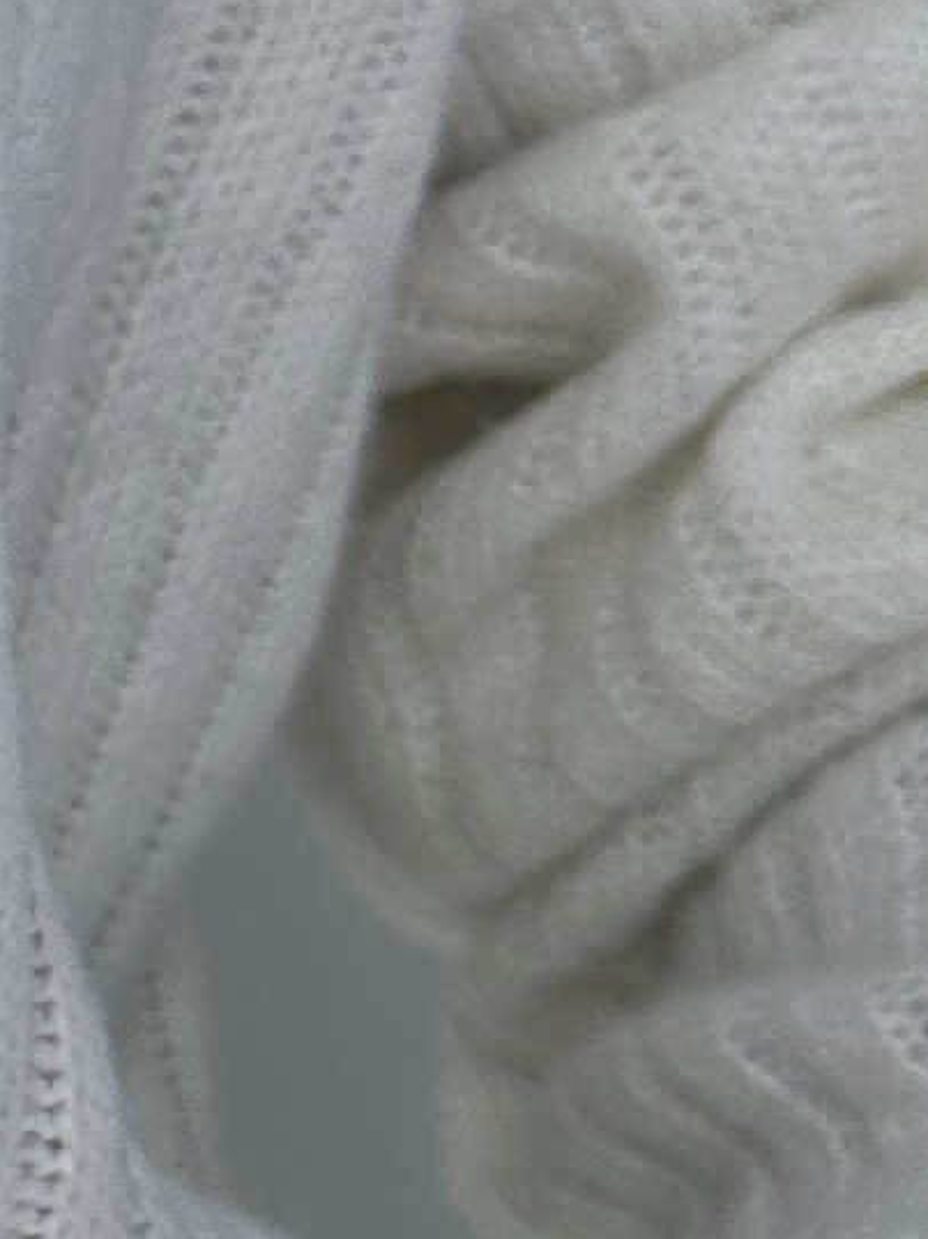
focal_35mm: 180
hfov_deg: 7.2
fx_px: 6439
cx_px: -2047
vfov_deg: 11.0
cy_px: 689
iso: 80
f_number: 1.78
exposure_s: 1/1040
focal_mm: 6.86
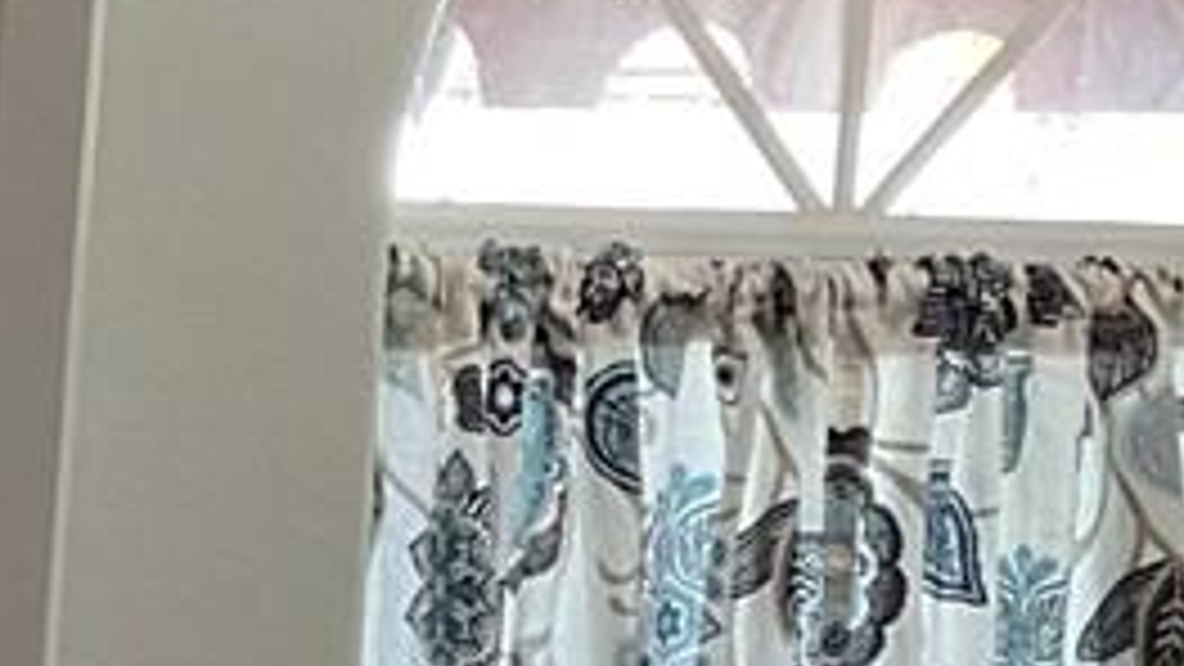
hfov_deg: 10.9
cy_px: 1084
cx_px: -504
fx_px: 6028
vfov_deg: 6.2
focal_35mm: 192
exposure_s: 1/60
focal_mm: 3
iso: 64
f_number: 1.8
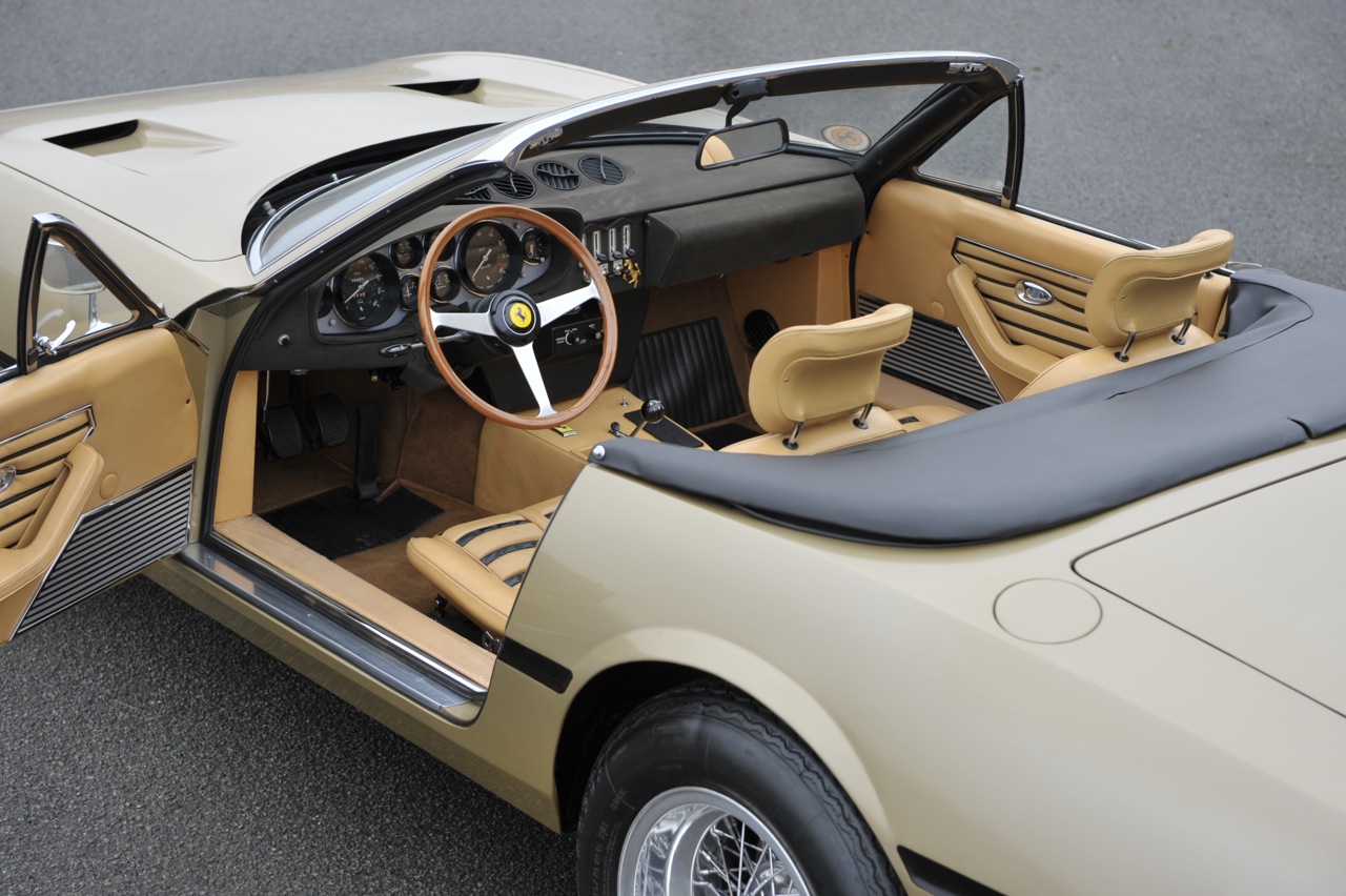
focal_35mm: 70
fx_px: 2616
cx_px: 673
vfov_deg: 19.4
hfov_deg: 28.9
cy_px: 448
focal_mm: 70
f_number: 5
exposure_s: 1/125
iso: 200
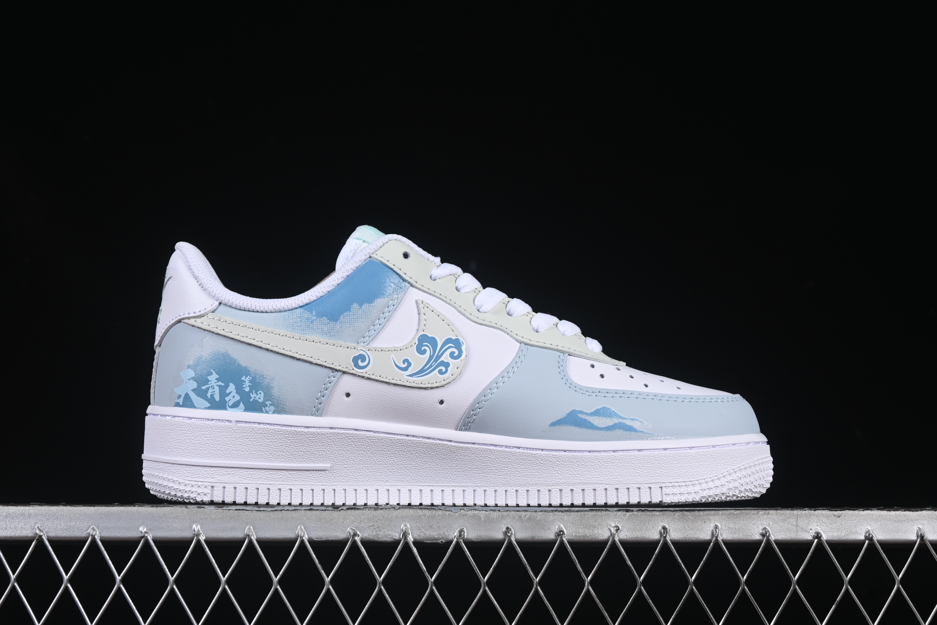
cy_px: 312
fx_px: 1952
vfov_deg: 18.2
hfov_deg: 27.0
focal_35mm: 75
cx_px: 468
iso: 160
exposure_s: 1/80
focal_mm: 50
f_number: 8
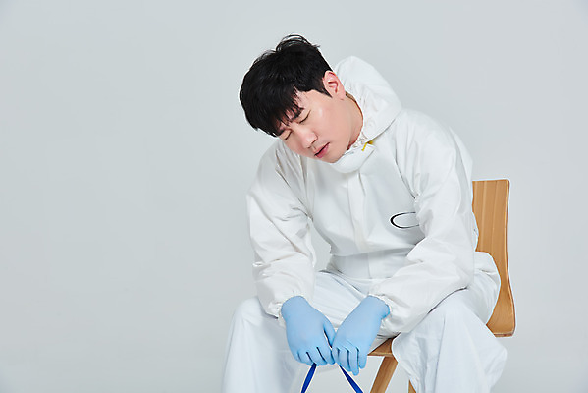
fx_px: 2124
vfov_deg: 10.6
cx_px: 294
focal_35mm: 130
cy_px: 196
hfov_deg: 15.8
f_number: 14
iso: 100
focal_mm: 130
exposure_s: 1/125
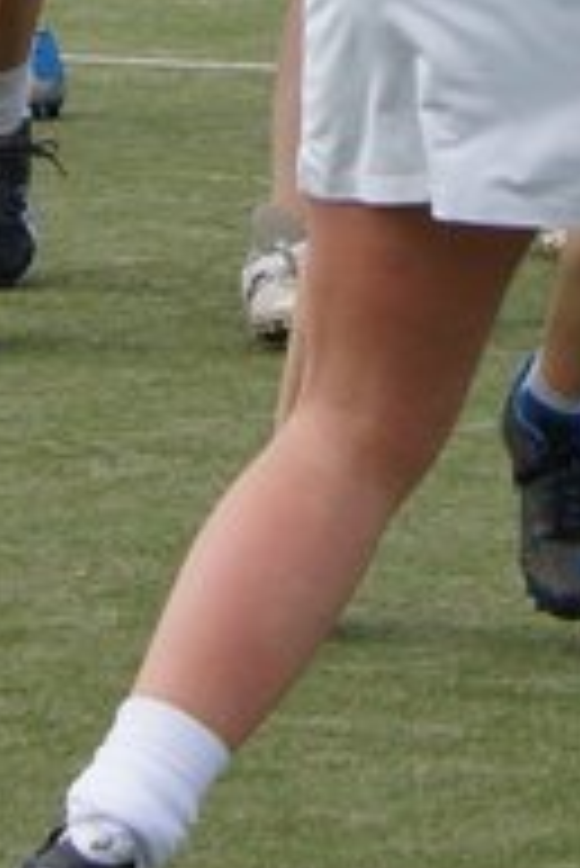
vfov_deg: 6.3
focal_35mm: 319
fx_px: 7695
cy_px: -872
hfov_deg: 4.3
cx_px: 54
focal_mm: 40
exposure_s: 1/1000
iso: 400
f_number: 6.3
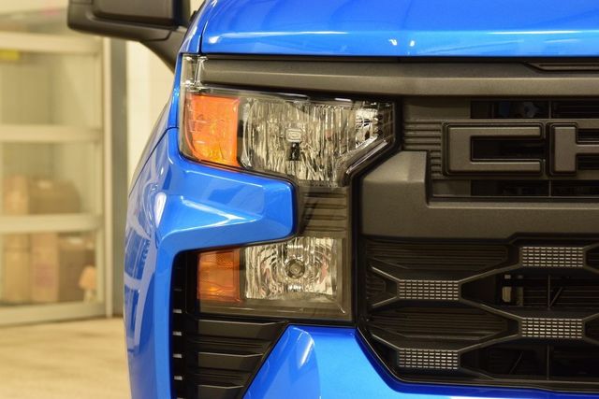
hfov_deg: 19.5
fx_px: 1747
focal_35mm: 105
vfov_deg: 13.0
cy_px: 200
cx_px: 300
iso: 1600
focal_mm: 70
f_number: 7.1
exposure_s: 1/30
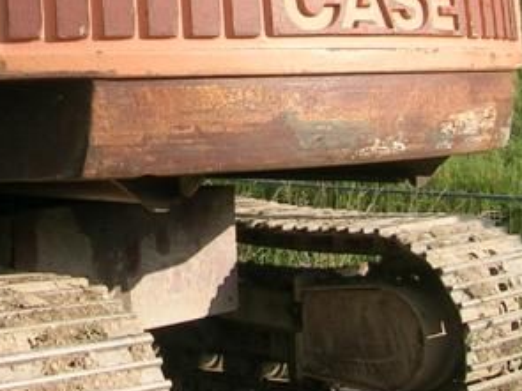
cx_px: 0
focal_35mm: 95
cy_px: 28
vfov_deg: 15.3
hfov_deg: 20.0
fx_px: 1432
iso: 50
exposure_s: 1/249
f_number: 4.8
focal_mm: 5.4
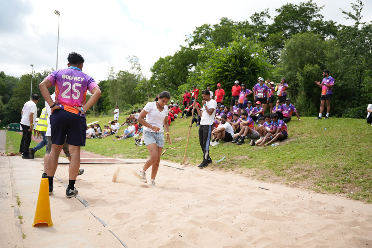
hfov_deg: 59.7
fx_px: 324
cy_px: 124
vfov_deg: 41.8
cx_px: 186
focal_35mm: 31
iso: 250
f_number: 2.8
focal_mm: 31.4
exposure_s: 1/2000
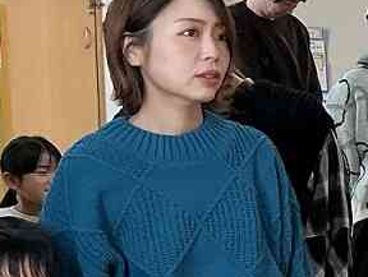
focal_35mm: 146
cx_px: 836
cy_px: 304
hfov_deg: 11.5
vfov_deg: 10.1
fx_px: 1555
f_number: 1.8
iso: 50
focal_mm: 3
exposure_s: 1/120
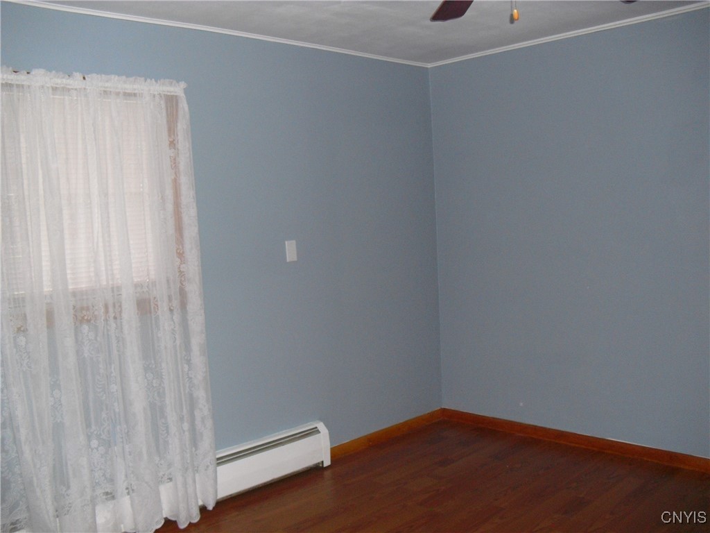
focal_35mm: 36
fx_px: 738
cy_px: 266
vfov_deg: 39.7
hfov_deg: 51.4
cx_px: 355
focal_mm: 6.3
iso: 400
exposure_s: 1/60
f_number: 3.1
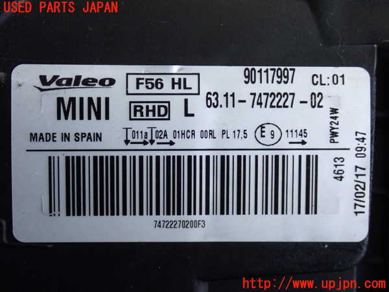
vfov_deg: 20.7
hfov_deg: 27.4
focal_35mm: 71
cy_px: 146
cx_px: 194
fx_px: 798
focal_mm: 12.73
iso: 1000
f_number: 3.9
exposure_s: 1/125
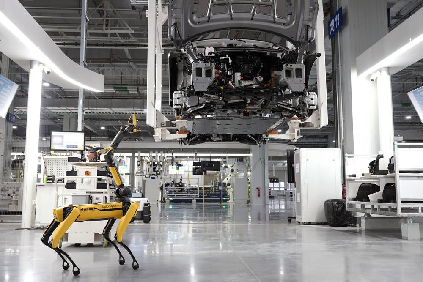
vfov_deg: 37.9
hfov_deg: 54.4
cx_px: 212
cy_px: 141
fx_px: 411
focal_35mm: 35
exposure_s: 1/50
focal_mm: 35
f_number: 4
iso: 800
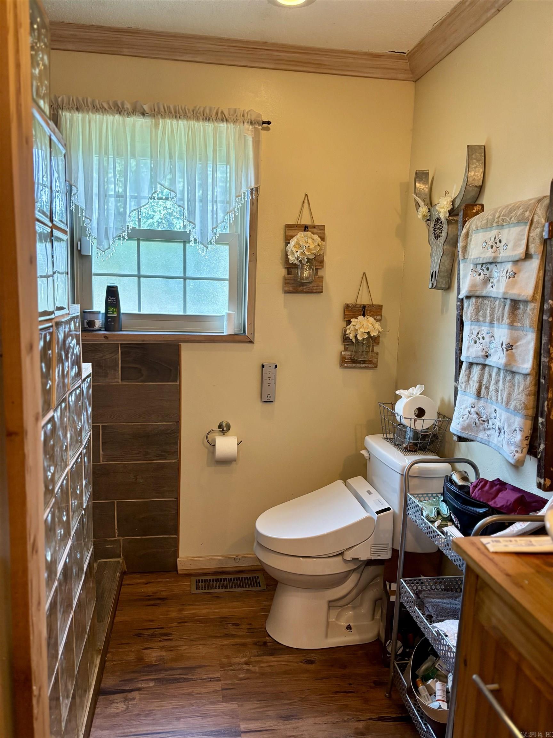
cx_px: 276
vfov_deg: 67.3
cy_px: 369
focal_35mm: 26
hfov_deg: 53.1
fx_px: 554
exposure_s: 1/60
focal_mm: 5.96
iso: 250
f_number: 1.6
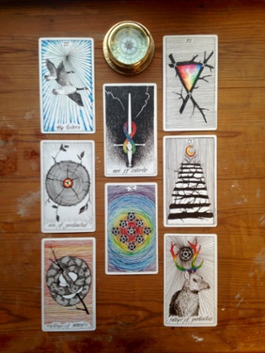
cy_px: 176
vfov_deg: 55.4
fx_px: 337
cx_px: 132
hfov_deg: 42.9
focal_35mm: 33
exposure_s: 1/24
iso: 50
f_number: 2.4
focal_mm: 4.12
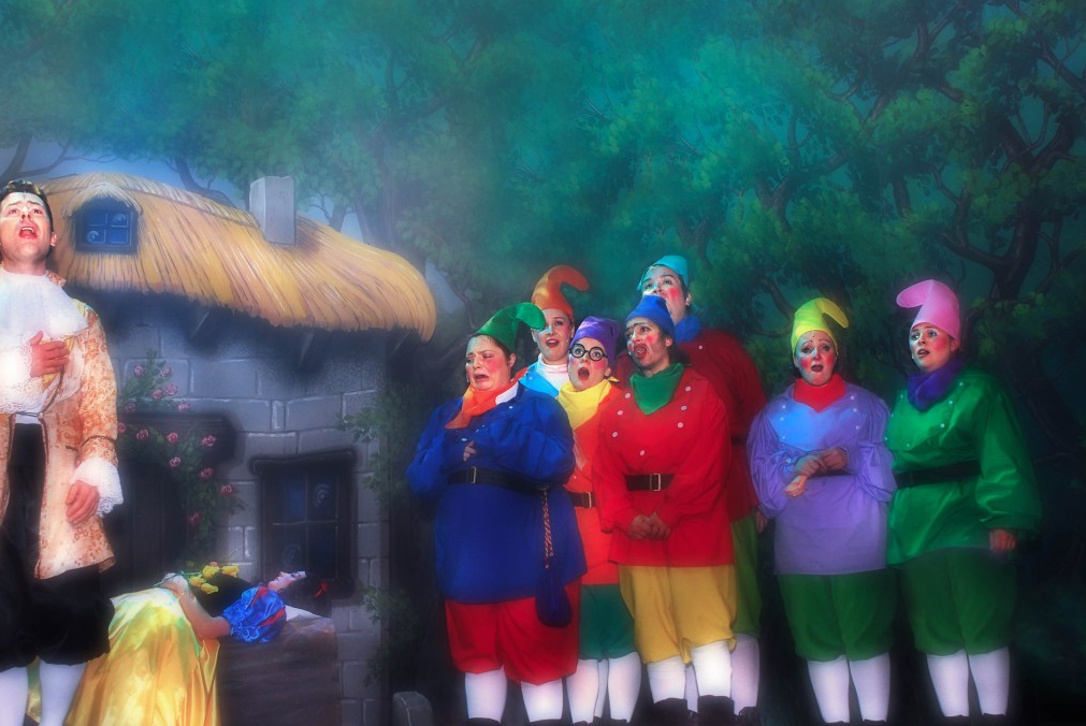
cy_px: 372
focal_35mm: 50
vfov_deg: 27.0
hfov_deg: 39.5
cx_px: 497
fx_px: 1510
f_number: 4
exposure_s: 1/125
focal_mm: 26
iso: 200
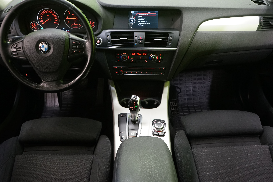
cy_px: 91
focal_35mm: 31
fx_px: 235
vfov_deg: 42.3
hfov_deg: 60.3
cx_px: 136
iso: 2000
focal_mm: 31
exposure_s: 1/20
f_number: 5
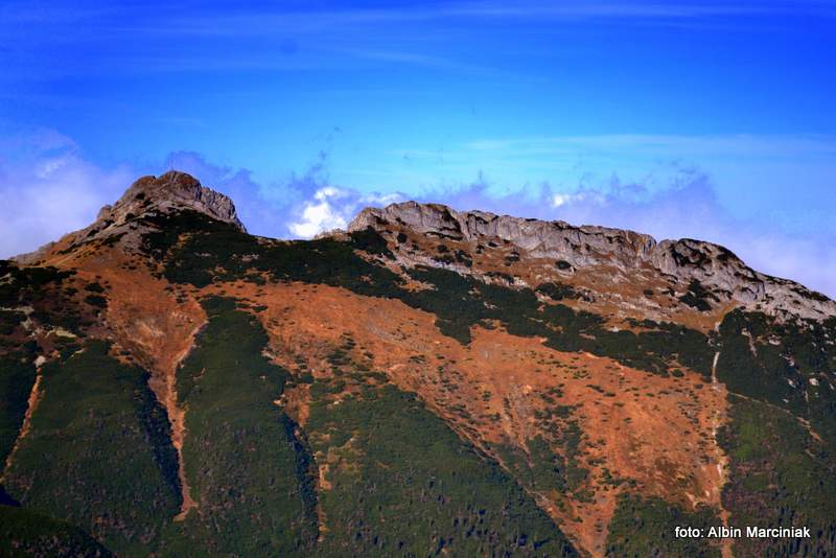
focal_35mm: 82
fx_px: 1916
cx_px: 418
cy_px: 279
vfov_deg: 16.6
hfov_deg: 24.6
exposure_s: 1/1600
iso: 400
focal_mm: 55
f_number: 5.6
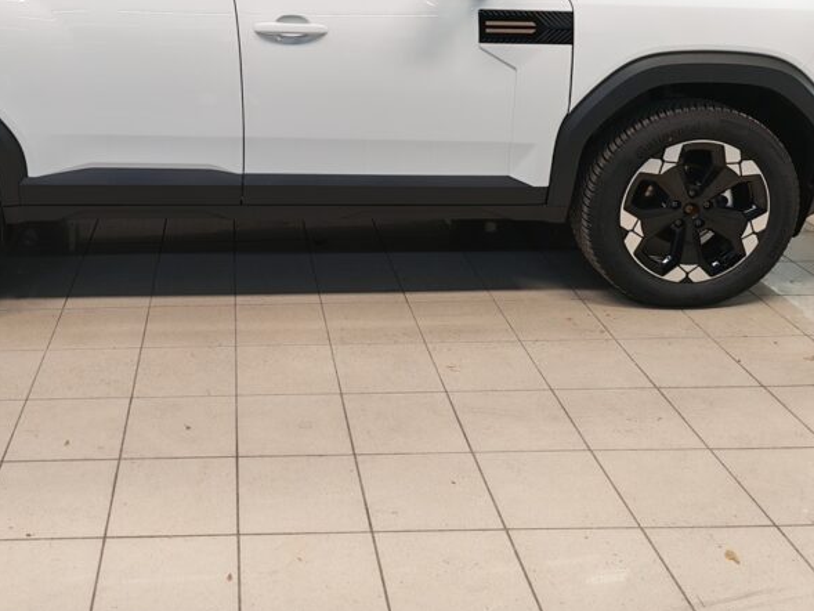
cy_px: 97
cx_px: 239
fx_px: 941
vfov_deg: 34.5
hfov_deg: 45.7
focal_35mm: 40
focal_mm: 5.4
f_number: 1.6
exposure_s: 1/50
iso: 64
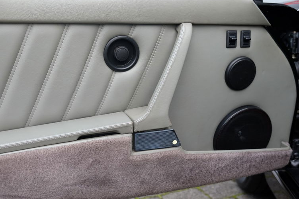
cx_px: 152
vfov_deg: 30.5
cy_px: 100
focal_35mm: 44
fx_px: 365
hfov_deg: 44.5
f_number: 3.6
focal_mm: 28.9
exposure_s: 1/105
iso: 200
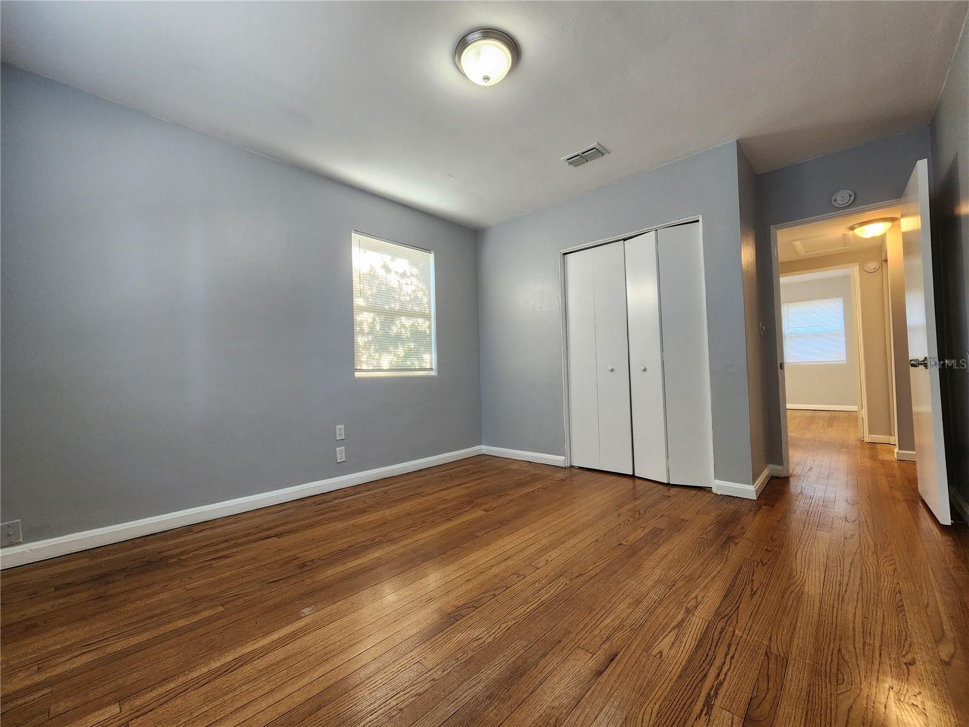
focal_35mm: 13
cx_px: 484
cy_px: 364
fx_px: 364
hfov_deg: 106.2
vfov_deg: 89.9
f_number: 2.2
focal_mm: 2.2
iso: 160
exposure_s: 1/60
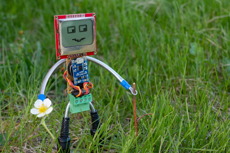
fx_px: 358
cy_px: 76
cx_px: 115
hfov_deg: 35.6
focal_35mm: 56
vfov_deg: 24.2
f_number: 3.5
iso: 125
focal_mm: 20.4
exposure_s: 1/125
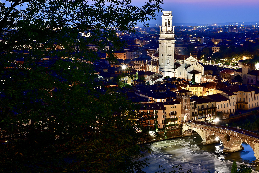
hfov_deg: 33.4
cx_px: 130
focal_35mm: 60
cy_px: 86
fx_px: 432
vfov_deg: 22.6
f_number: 11
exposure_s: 15
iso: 100
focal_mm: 40
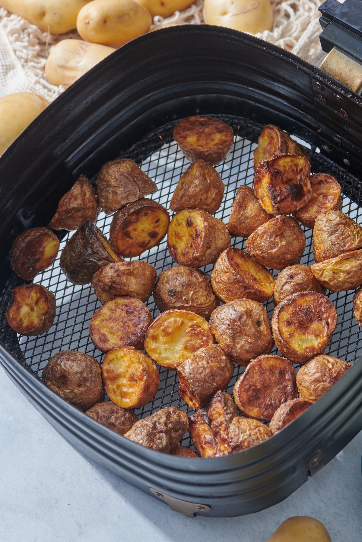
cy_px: 271
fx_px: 1584
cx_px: 181
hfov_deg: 13.0
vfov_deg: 19.5
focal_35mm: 105
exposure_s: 1/250
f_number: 14
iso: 320
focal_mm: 105
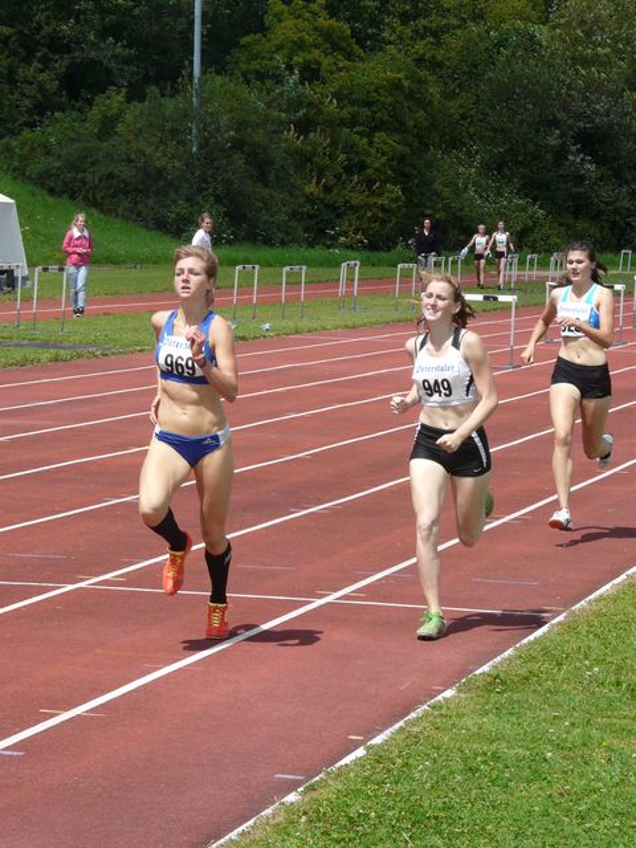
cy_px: 424
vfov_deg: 15.3
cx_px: 318
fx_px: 3160
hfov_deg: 11.5
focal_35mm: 129
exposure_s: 1/800
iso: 100
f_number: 4
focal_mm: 21.1
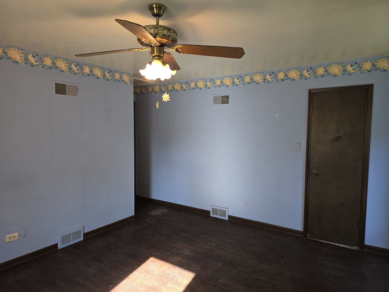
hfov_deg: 73.9
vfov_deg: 58.9
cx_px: 194
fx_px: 258
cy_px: 146
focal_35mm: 23
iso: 80
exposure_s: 1/60
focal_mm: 6.3
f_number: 1.7
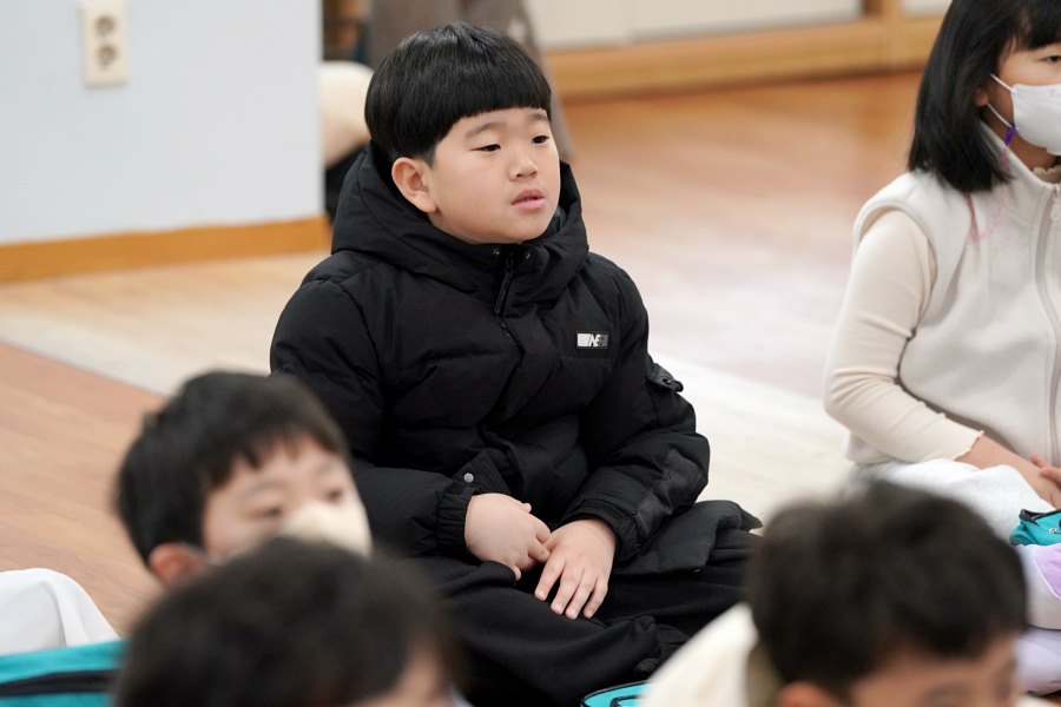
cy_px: 354
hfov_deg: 10.3
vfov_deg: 6.9
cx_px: 530
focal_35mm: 200
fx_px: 5894
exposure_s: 1/250
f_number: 4
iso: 3200
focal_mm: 200
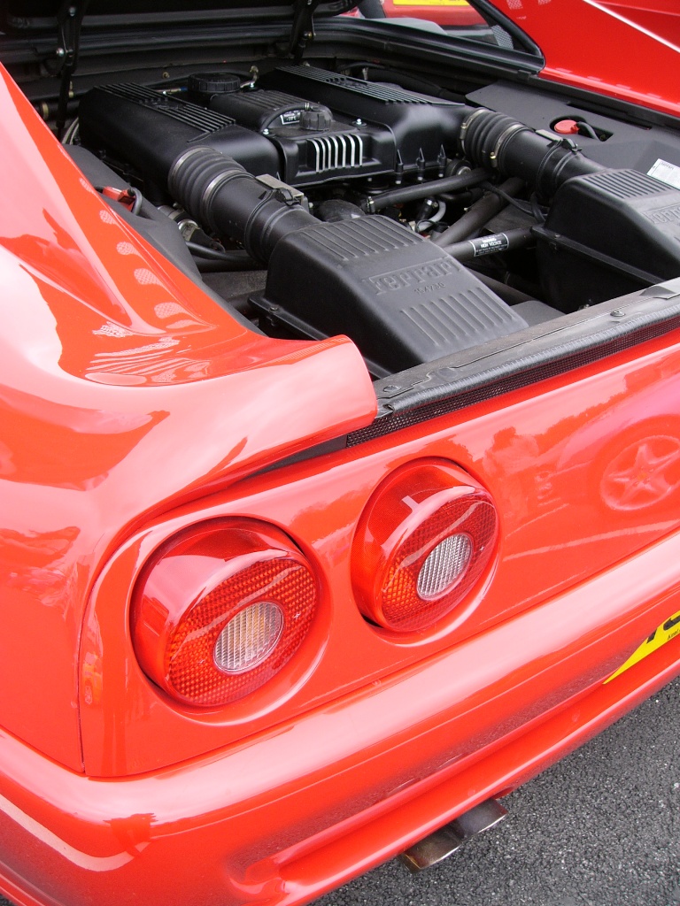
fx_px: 943
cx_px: 340
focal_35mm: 36
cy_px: 453
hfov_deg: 39.7
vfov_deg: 51.4
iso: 50
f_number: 2.8
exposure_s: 1/80
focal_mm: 6
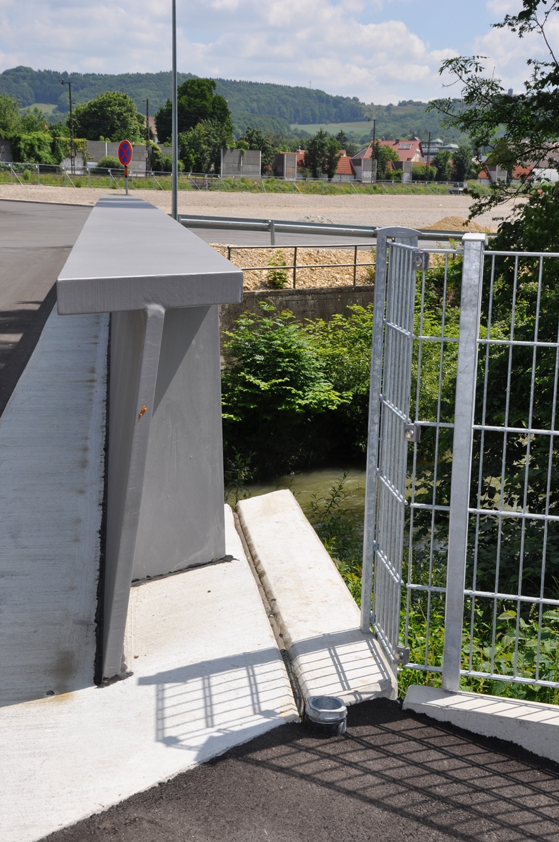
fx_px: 1331
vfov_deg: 35.1
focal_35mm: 57
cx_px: 280
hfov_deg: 23.7
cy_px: 421
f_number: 13
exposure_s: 1/200
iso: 200
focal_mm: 38
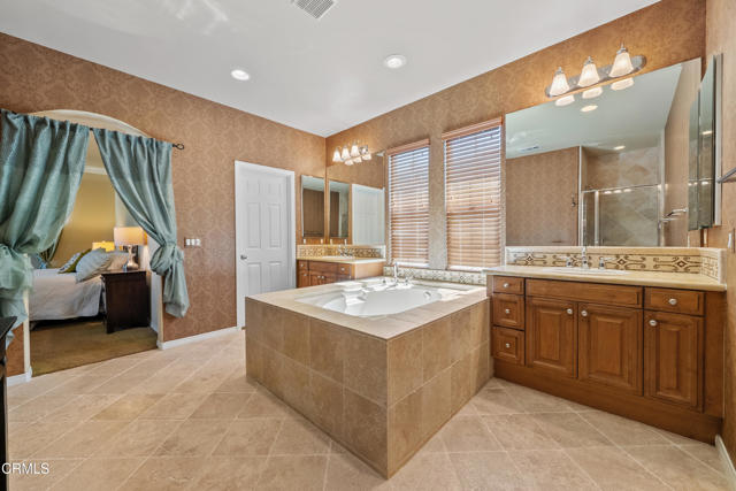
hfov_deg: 108.3
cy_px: 246
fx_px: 266
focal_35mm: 13
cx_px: 368
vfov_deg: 85.5
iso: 250
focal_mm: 13
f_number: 9
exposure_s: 1/8
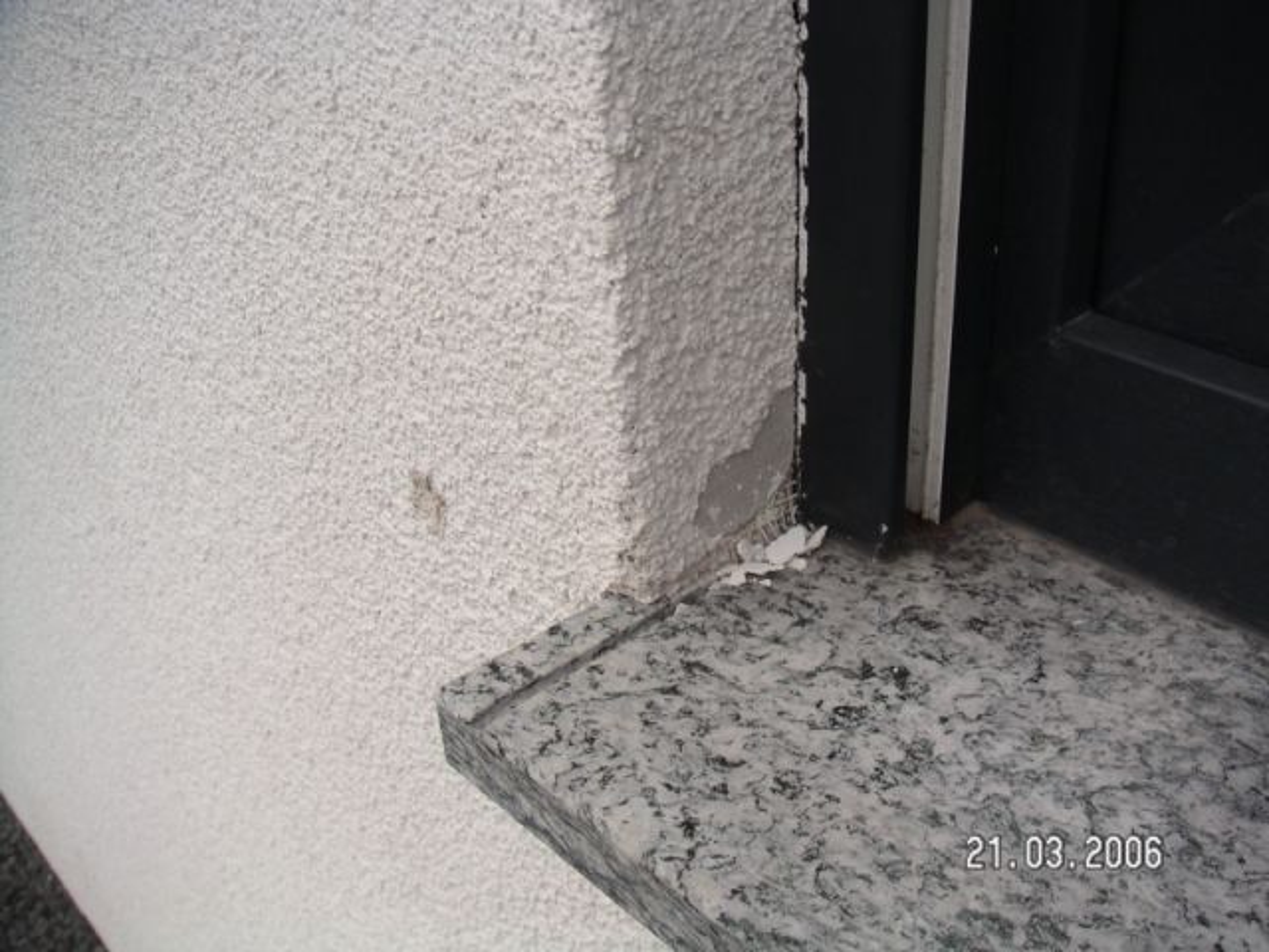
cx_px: 634
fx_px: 1393
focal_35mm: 38
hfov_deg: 49.0
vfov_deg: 37.7
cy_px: 476
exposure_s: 1/380
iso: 50
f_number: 2.8
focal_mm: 6
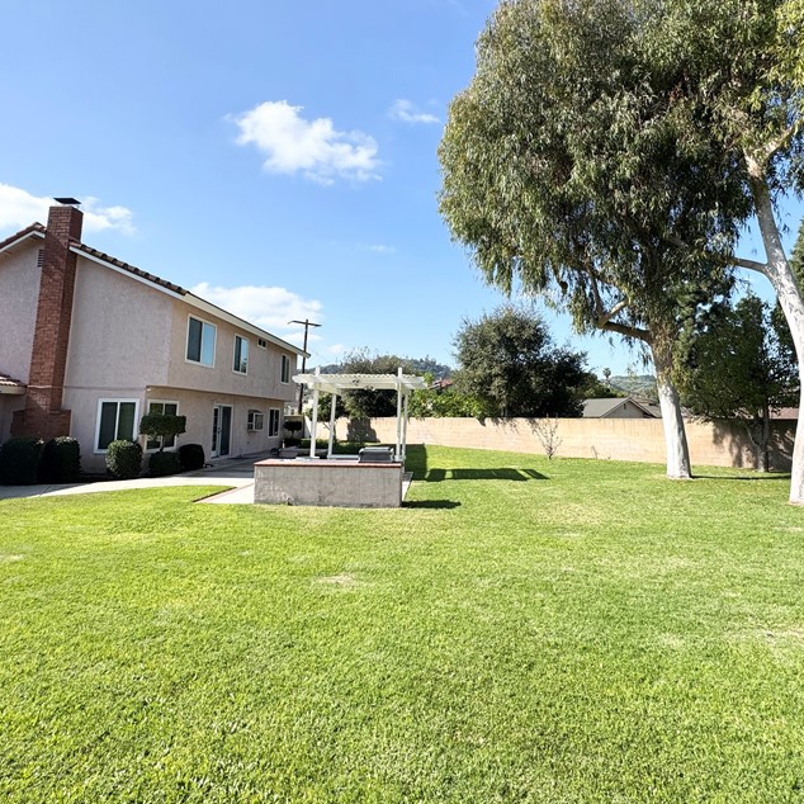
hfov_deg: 74.8
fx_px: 526
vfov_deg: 74.4
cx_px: 416
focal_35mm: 20
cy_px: 344
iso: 50
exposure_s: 1/1789
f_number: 2.2
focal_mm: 2.22
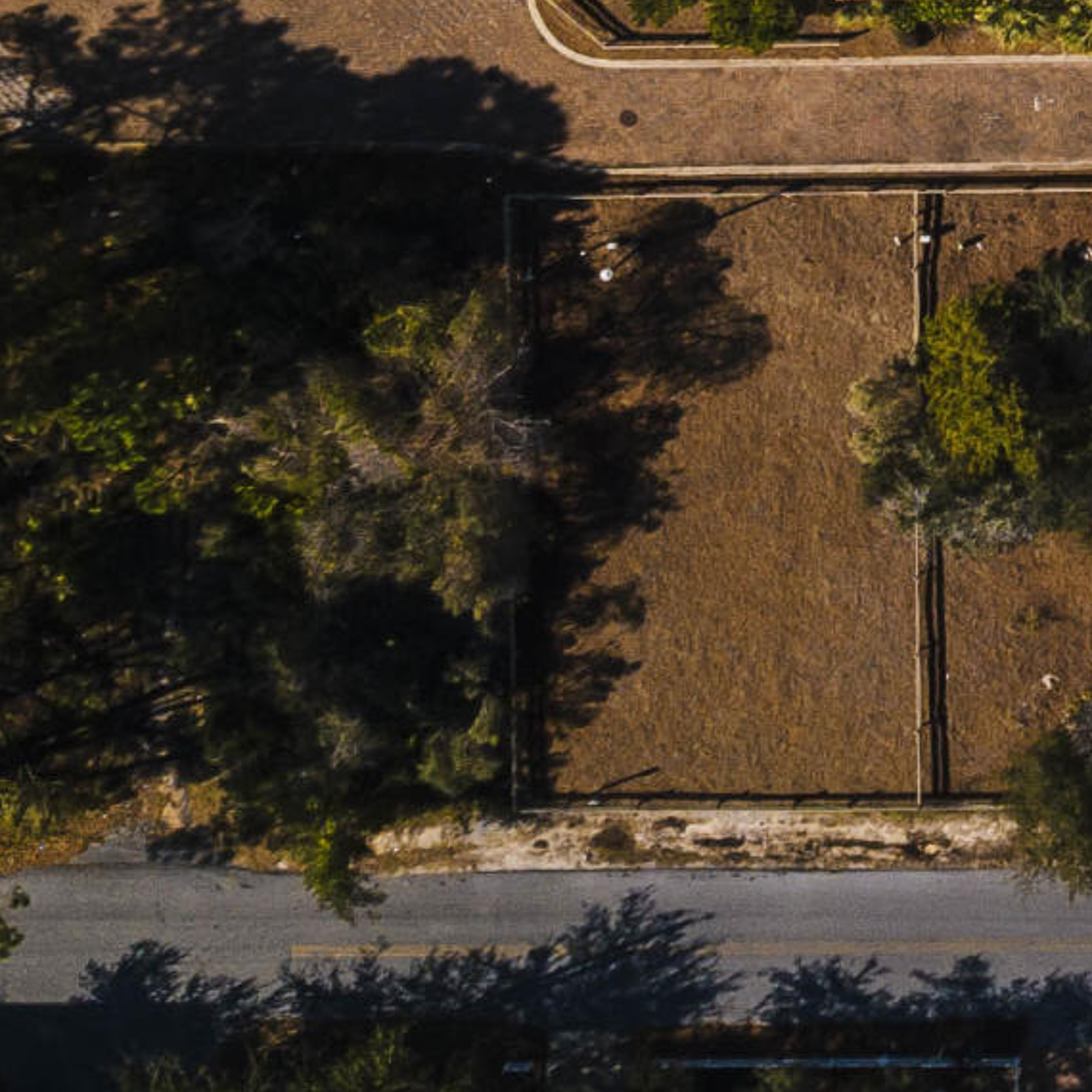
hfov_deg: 13.8
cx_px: 1490
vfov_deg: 13.9
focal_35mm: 121
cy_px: -324
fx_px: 4319
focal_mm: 4.73
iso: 100
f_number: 2.2
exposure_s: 1/900
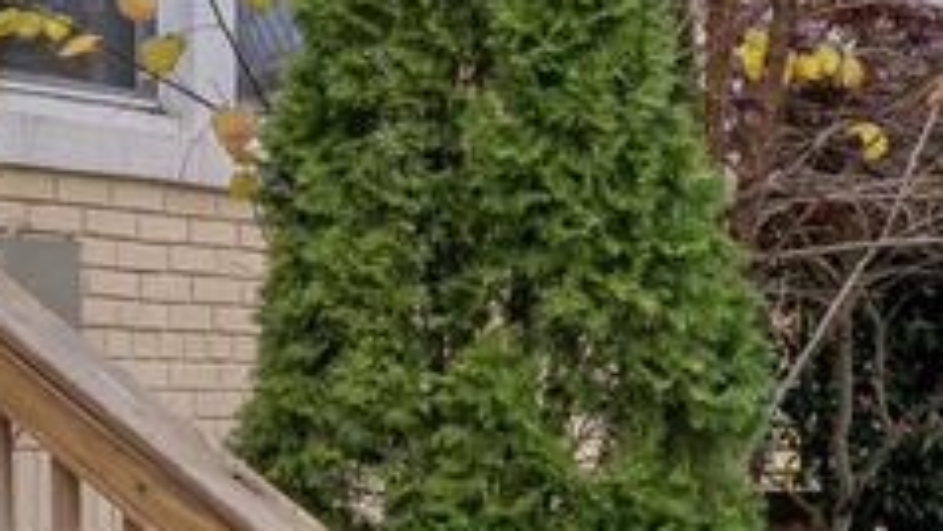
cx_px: -436
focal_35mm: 95
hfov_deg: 19.7
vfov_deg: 11.5
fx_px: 2376
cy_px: -519
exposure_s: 1/800
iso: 125
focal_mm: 10
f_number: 4
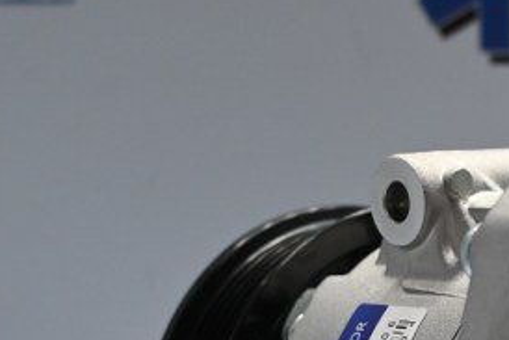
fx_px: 1548
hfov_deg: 17.8
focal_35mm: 109
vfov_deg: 12.2
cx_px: 606
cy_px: 425
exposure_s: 1/125
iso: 1000
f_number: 4.2
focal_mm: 25
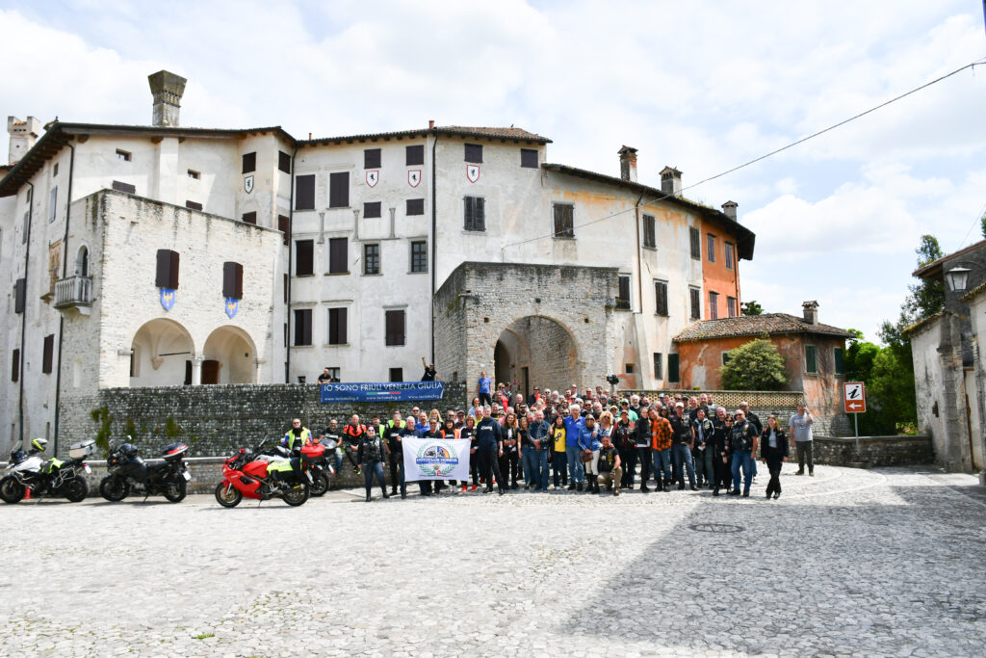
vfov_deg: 47.9
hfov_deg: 67.4
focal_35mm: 27
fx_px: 740
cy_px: 329
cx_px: 493
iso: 400
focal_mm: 18
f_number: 8
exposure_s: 1/2000
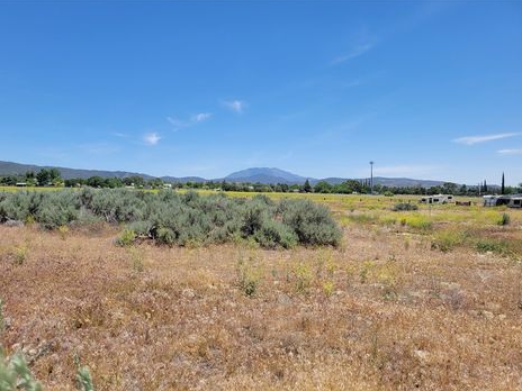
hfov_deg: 63.4
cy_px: 207
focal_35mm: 28
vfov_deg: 49.7
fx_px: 422
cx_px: 244
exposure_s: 1/2321
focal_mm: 5.4
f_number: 1.8
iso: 40
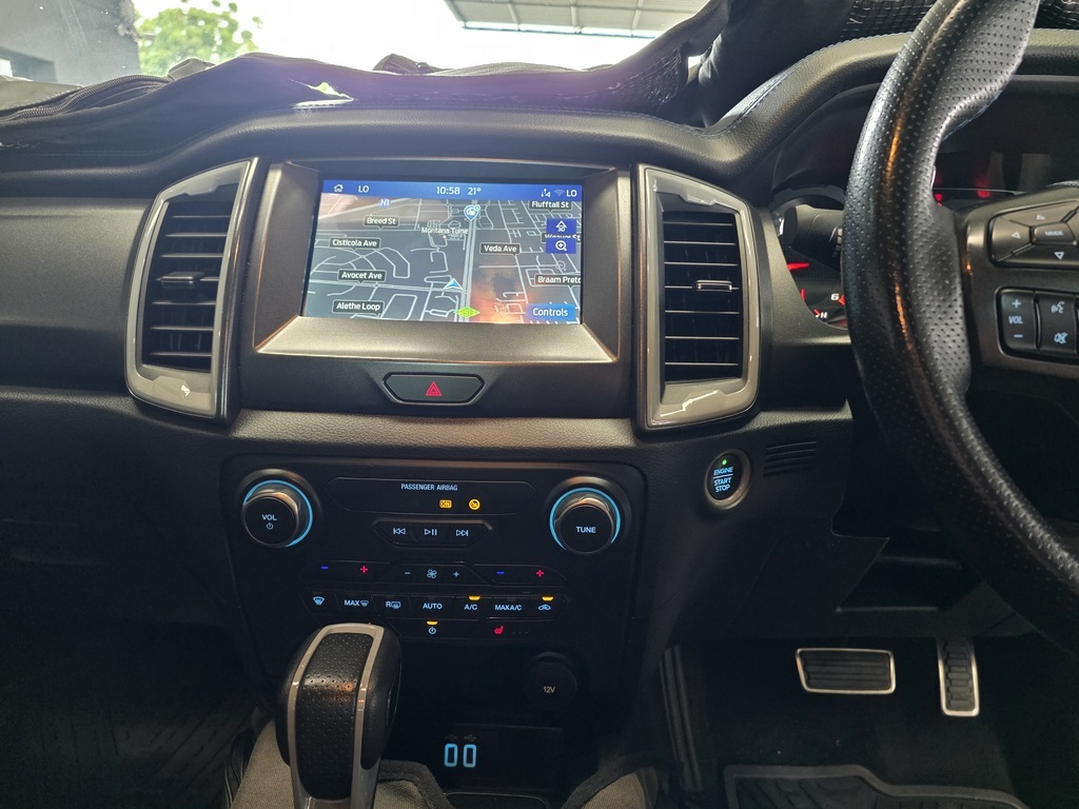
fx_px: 717
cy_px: 404
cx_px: 540
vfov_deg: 58.9
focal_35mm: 23
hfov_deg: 73.9
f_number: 1.7
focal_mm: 6.25
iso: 1000
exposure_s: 1/100
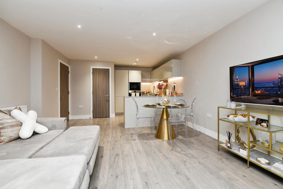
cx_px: 142
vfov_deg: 73.8
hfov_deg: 96.7
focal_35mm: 16
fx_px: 126
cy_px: 94
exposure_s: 1/60
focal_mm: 16
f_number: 6.3
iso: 800
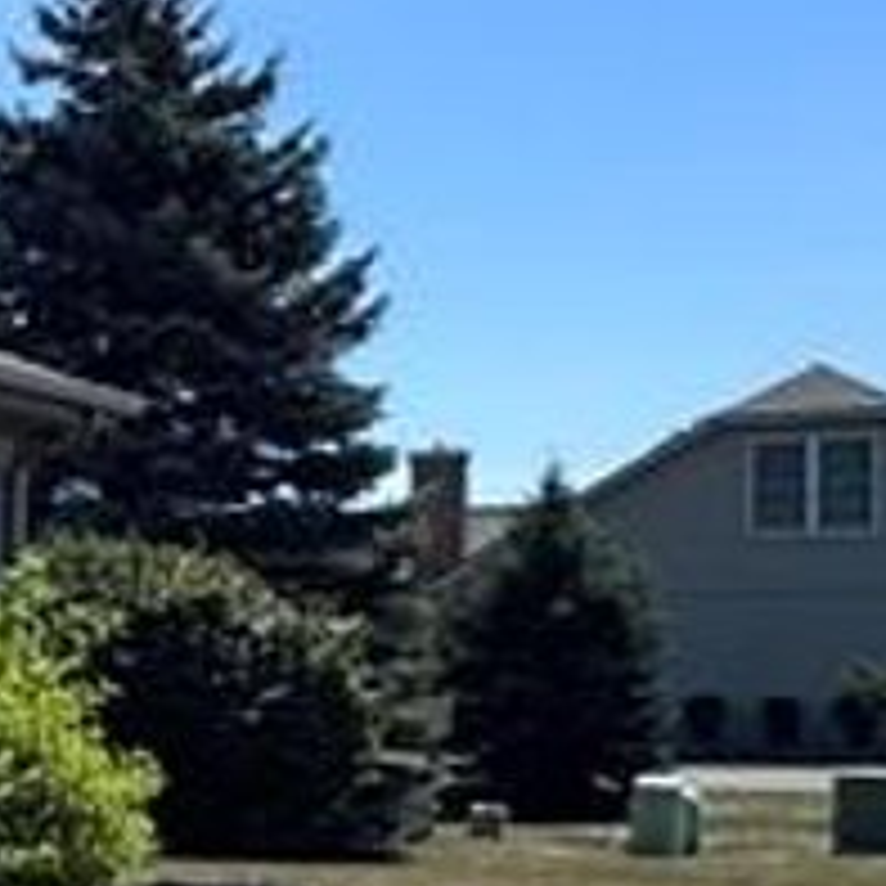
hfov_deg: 13.5
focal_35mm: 95
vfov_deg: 18.2
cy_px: 695
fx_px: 2751
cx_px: -1226
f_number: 2.2
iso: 50
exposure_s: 1/1477
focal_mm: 2.22
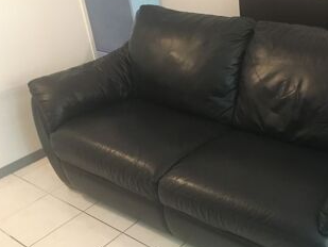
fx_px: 427
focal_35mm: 45
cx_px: 247
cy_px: 129
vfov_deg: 32.2
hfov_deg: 40.8
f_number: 2.2
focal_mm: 4.15
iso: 250
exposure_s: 1/17
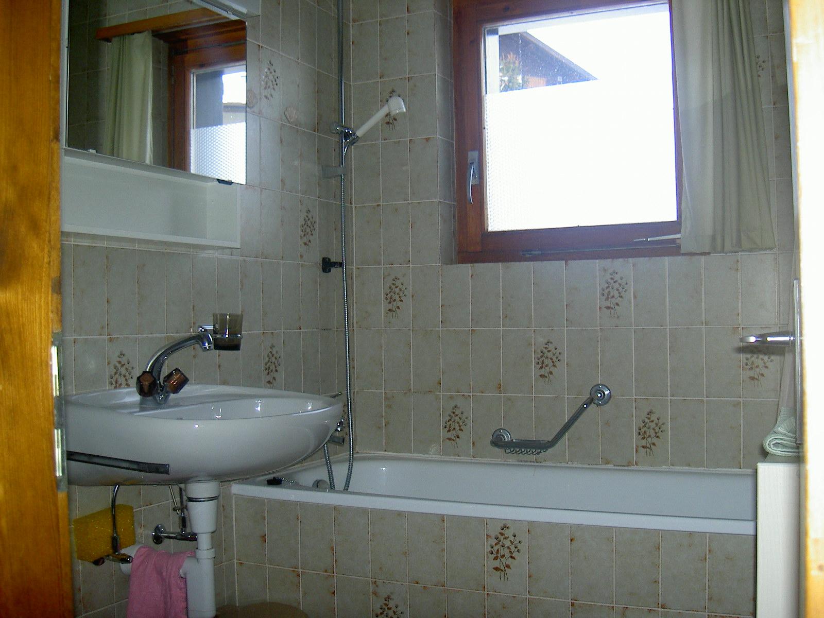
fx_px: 928
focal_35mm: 39
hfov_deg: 47.9
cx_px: 412
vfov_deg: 36.8
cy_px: 309
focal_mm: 8
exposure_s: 1/59.5
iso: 100
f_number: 2.8
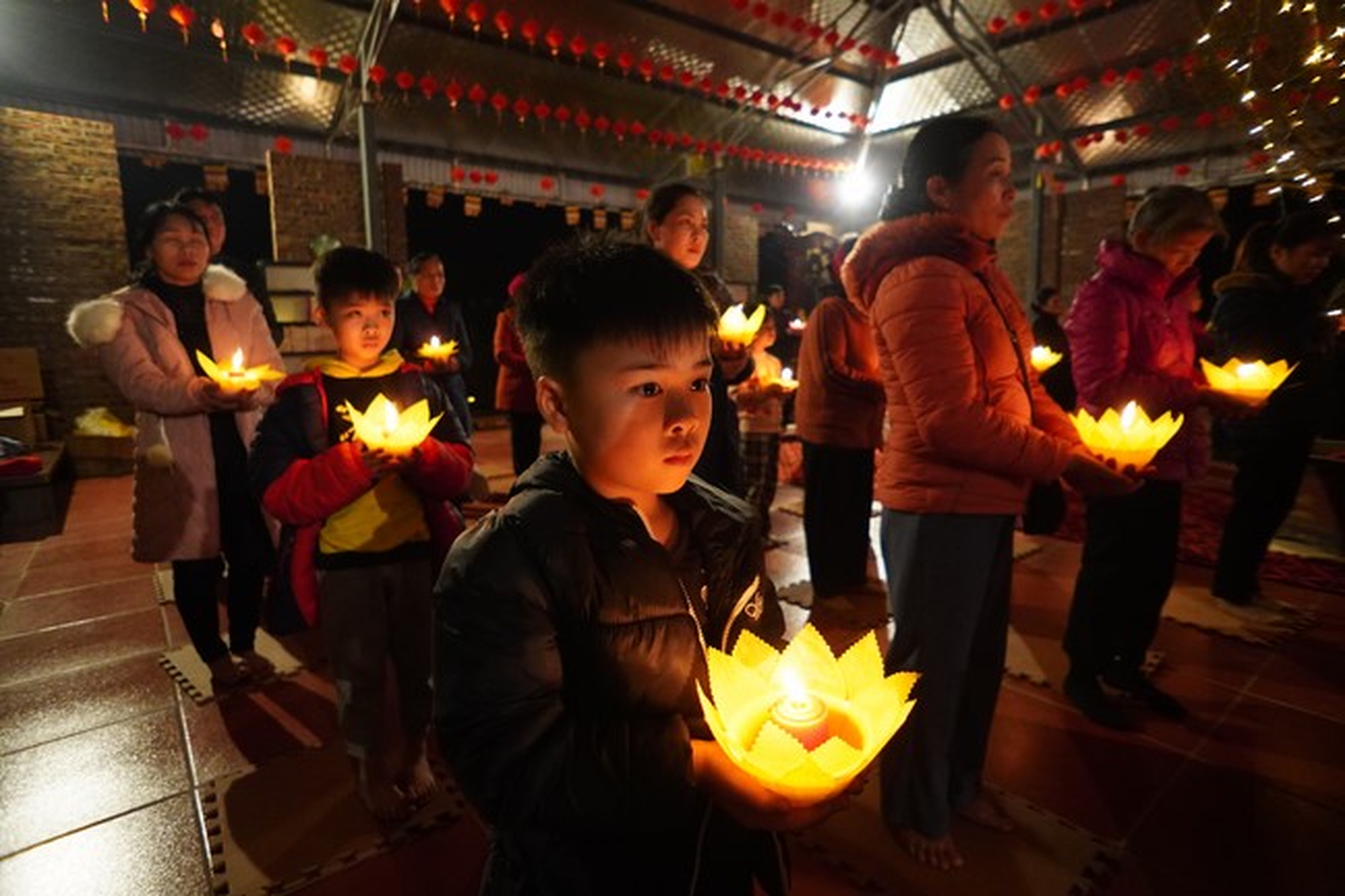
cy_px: 448
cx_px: 672
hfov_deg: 73.8
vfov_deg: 53.1
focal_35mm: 24
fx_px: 896
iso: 3200
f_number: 2.8
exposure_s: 1/60
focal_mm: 16
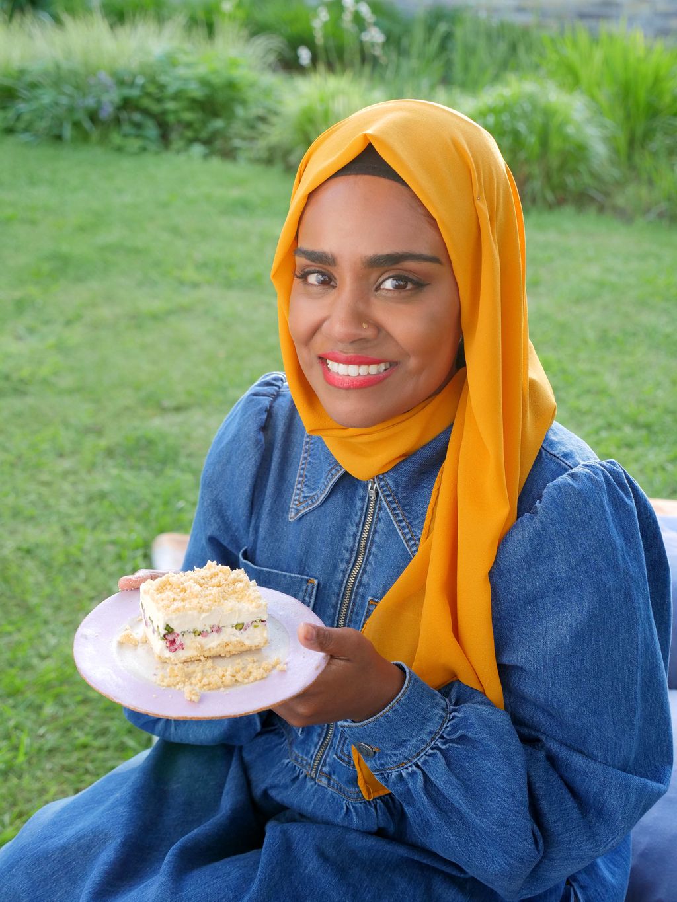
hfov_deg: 28.0
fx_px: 1356
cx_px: 338
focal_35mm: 52
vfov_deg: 36.8
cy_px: 451
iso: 800
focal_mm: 26
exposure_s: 1/250
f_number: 3.2
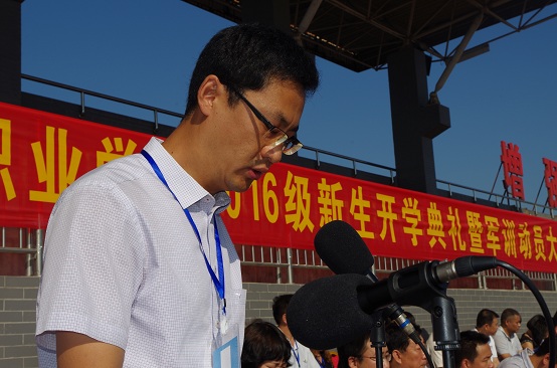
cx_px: 278
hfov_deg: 35.1
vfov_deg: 23.6
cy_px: 184
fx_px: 879
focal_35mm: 57
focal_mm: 37.5
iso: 100
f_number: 14
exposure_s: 1/180
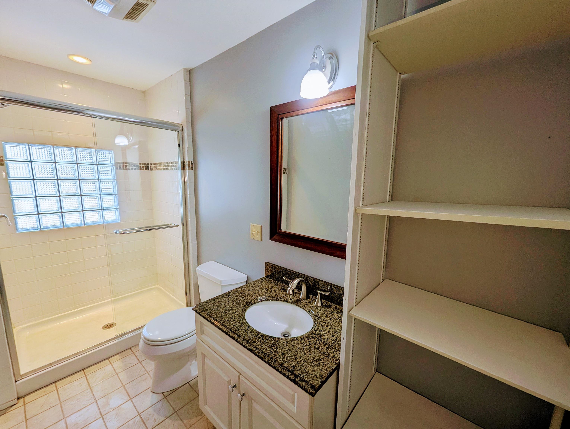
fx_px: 214
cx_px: 285
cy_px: 214
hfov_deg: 106.1
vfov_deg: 90.1
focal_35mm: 13
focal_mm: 1.95
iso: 56
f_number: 2.2
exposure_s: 1/120
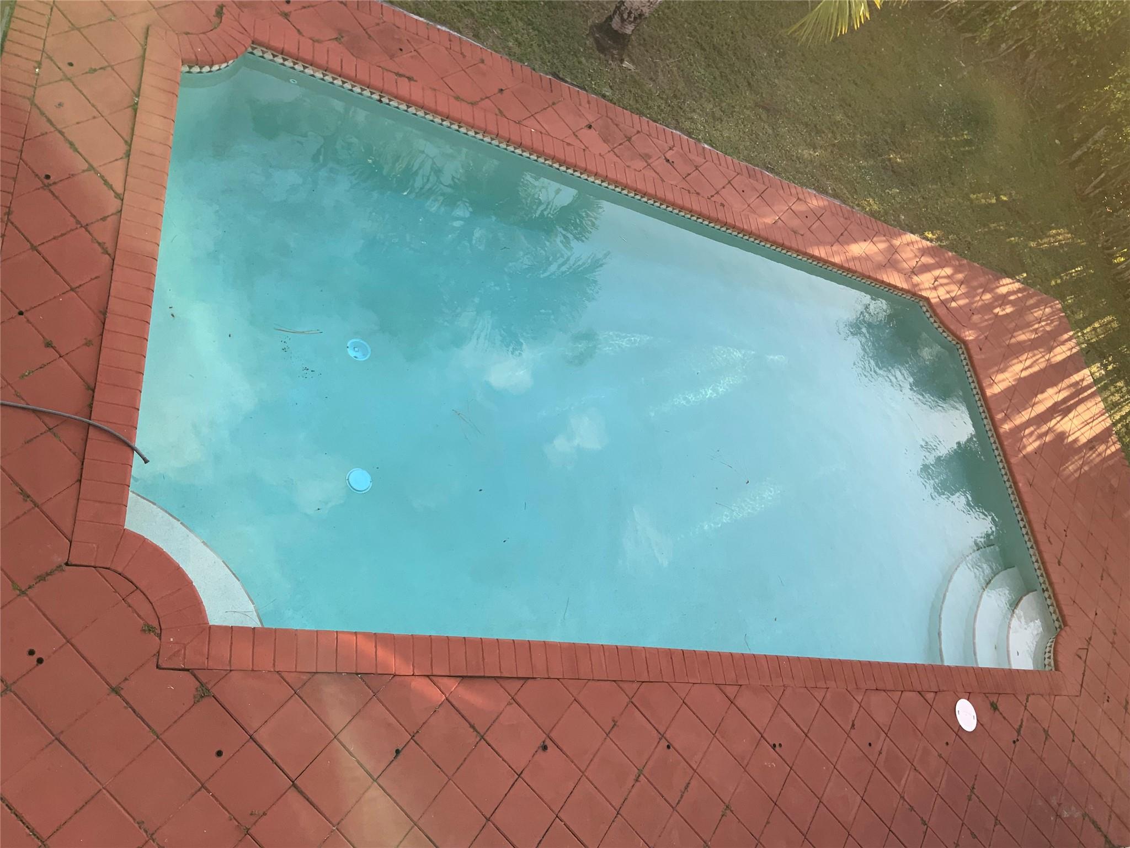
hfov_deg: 61.7
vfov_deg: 48.2
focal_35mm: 29
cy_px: 424
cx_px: 565
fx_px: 947
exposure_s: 1/249
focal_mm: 3
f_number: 1.8
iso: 16
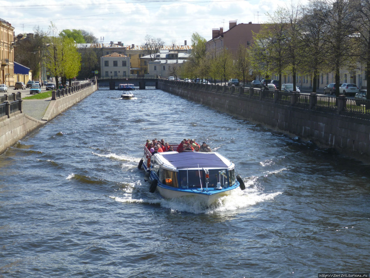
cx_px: 185
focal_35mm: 69
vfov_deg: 21.3
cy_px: 139
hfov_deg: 28.2
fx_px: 738
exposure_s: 1/400
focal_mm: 12.3
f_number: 4.6
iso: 100
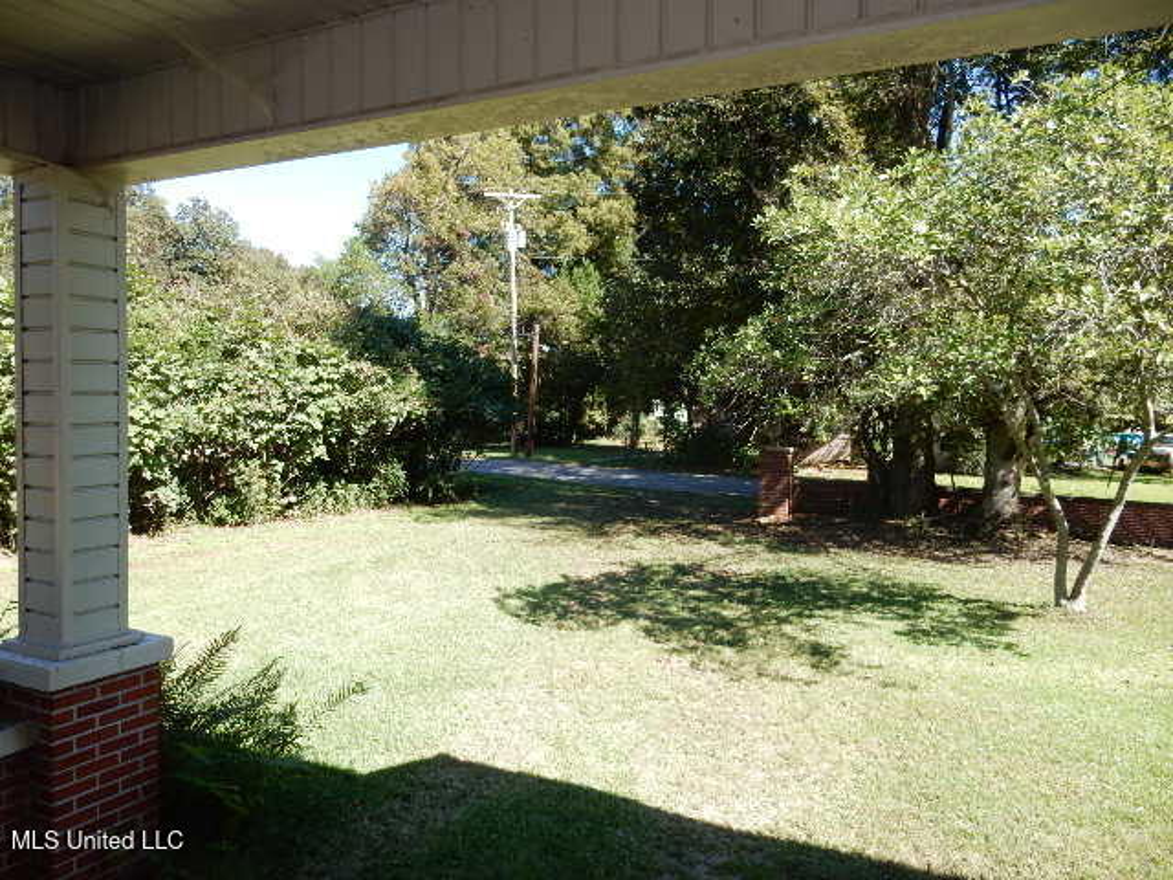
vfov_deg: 54.9
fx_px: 847
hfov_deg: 69.4
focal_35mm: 25
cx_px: 586
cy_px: 440
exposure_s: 1/320
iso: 125
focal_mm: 4.5
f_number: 3.7
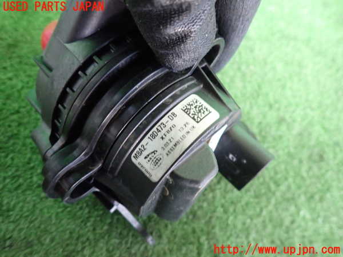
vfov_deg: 54.9
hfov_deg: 69.4
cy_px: 128
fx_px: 248
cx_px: 172
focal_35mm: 25
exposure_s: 1/30
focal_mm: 4.5
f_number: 2
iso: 800
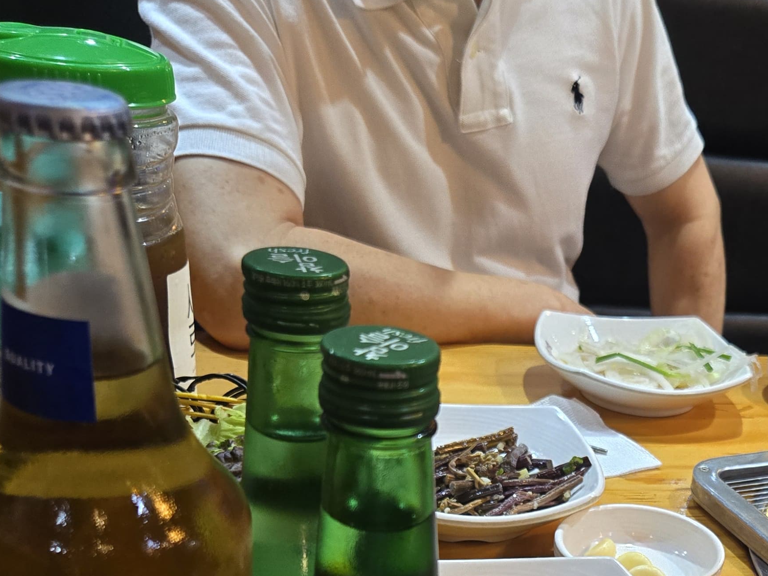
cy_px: 605
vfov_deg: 25.8
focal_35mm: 53
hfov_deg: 34.3
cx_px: 684
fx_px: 1176
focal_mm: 5.4
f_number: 1.8
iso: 400
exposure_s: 1/120
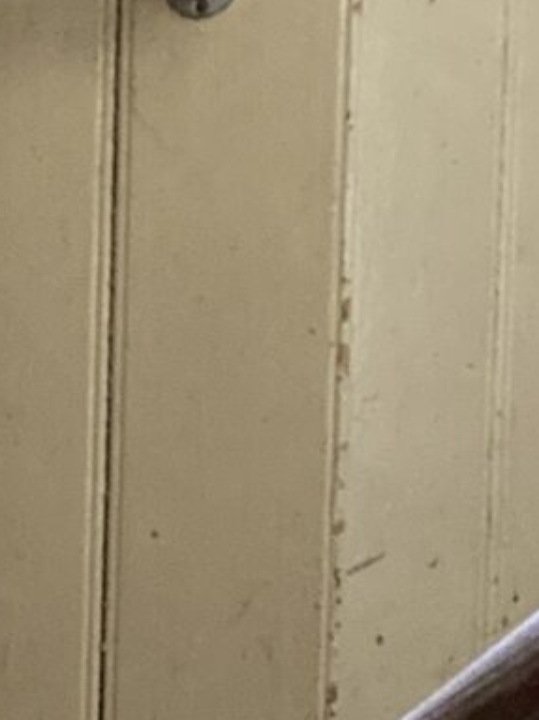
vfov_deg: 10.1
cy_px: 1205
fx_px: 3884
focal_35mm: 187
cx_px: 34
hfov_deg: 7.9
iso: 640
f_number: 1.8
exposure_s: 1/23
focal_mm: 3.99
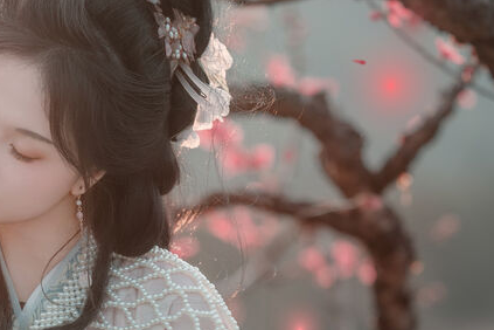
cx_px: 228
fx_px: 5214
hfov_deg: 5.4
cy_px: 308
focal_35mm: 380
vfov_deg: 3.6
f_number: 2.8
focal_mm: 135
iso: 50
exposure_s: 1/80
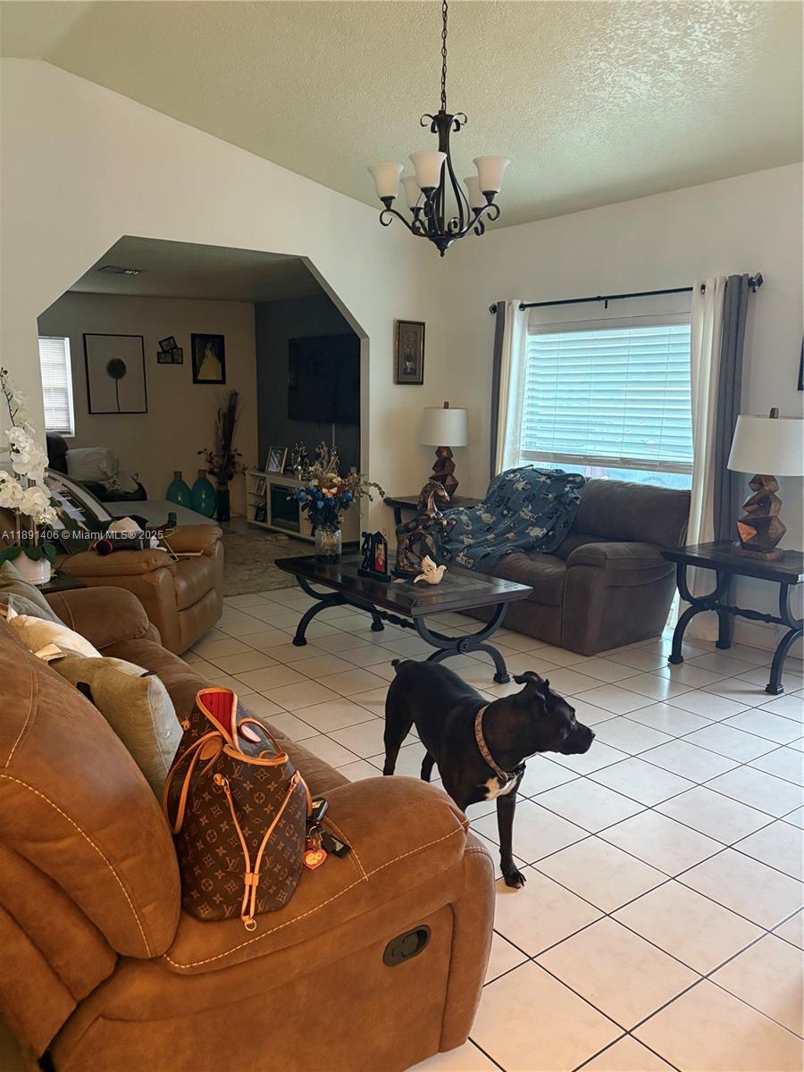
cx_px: 402
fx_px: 805
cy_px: 536
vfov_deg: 67.3
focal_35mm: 26
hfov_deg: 53.1
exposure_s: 1/40
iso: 500
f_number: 1.6
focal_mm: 5.96
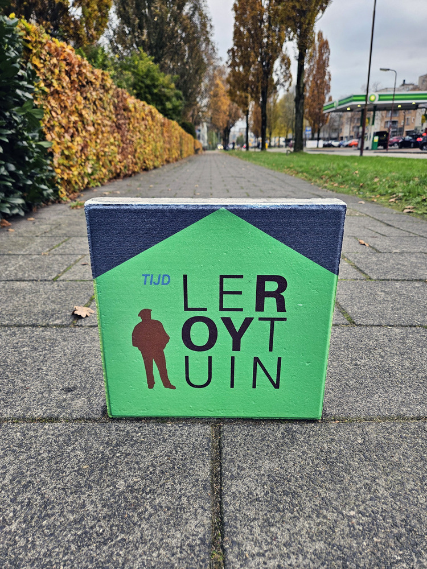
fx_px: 378
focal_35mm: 23
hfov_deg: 58.9
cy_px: 284
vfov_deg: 73.9
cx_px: 214
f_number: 1.8
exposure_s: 1/190
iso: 80
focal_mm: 5.4
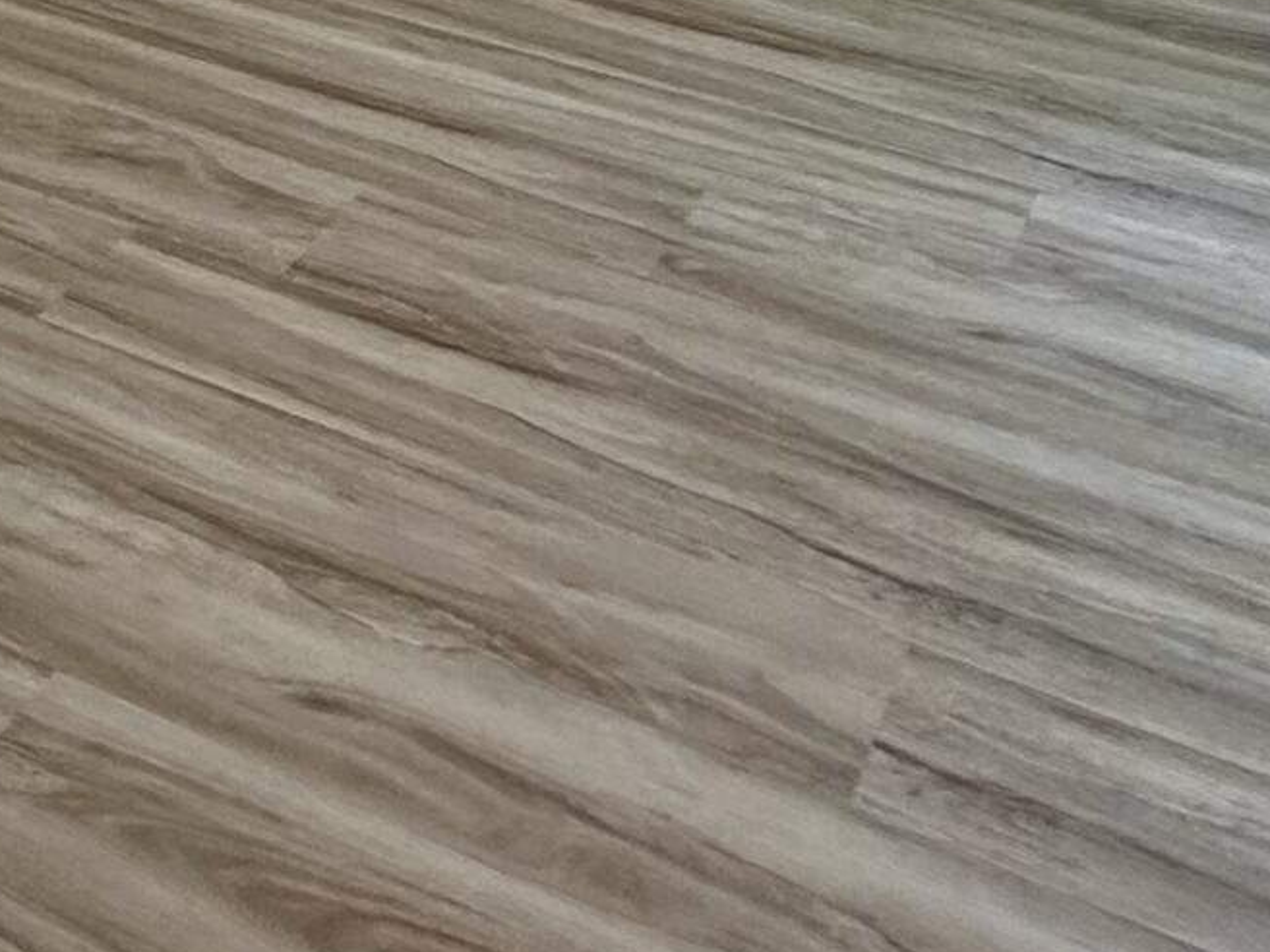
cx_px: 242
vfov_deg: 17.3
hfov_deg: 29.5
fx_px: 2348
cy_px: -902
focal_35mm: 64
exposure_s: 1/120
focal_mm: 2.22
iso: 125
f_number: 2.2
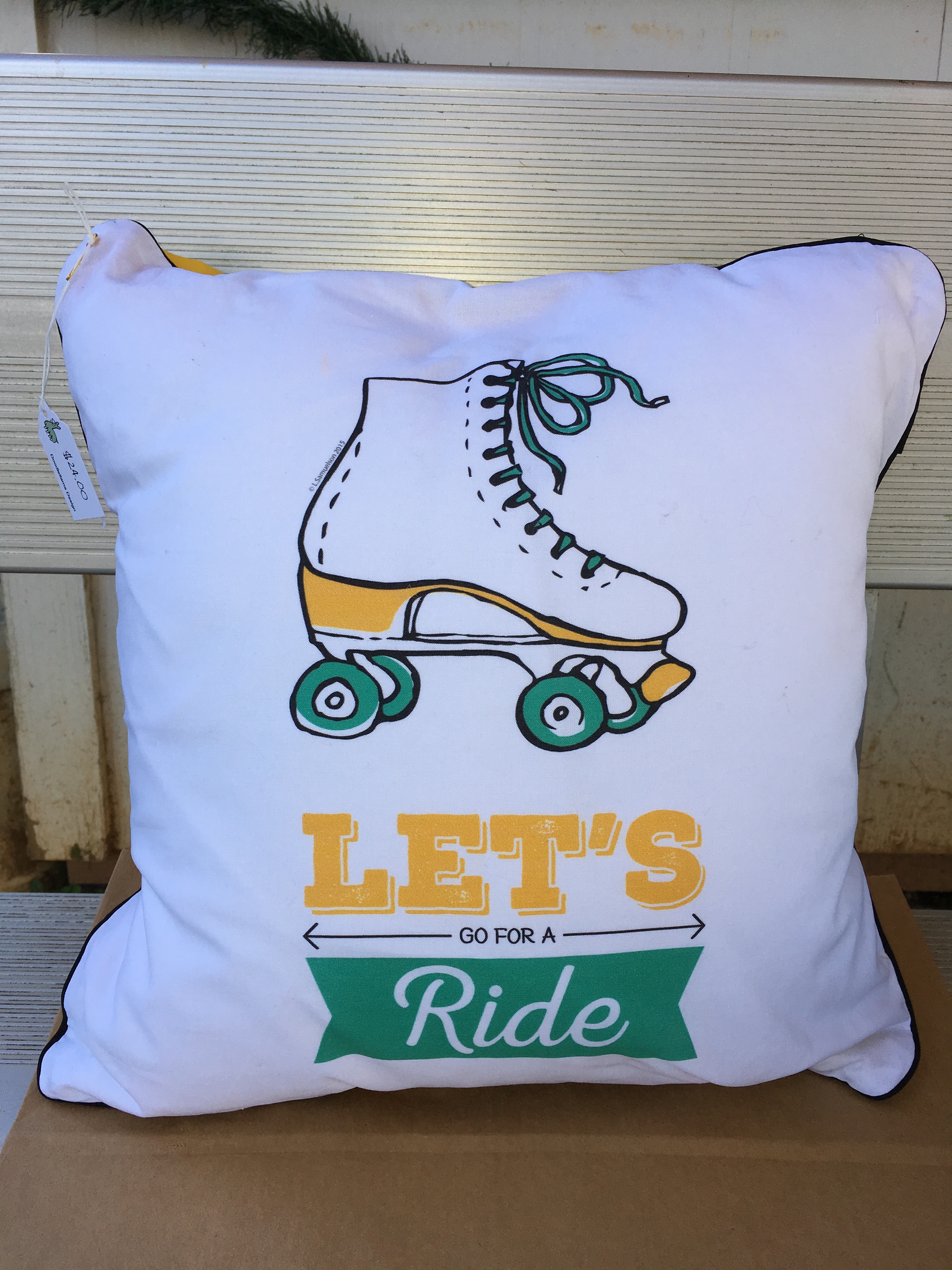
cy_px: 635
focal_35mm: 29
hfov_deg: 48.2
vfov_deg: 61.7
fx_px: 1063
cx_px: 476
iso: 25
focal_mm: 4.15
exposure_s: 1/447
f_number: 2.2
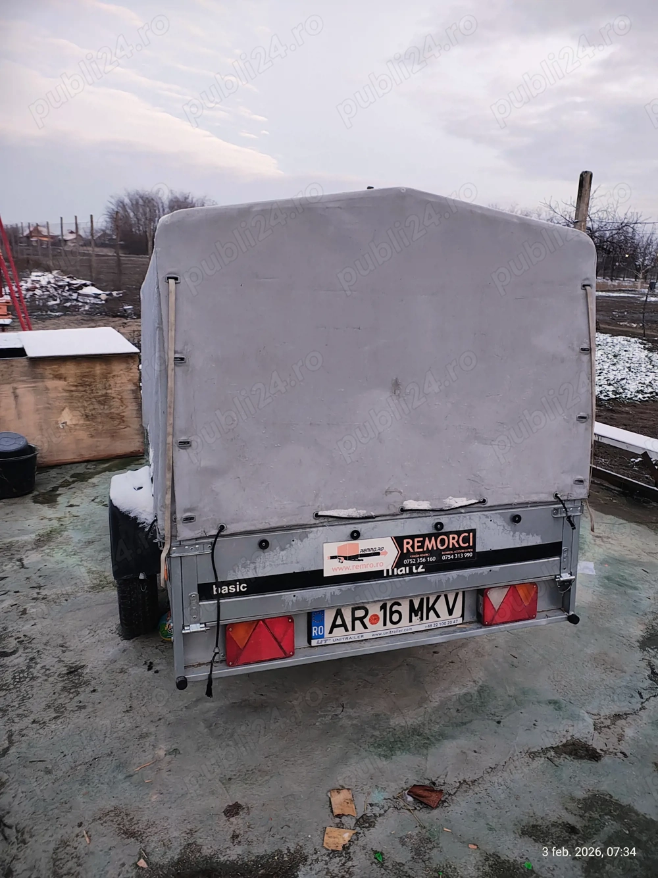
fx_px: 634
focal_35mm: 25
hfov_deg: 54.9
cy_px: 439
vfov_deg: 69.4
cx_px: 329
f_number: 1.4
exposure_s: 1/24
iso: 1625
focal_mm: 5.89
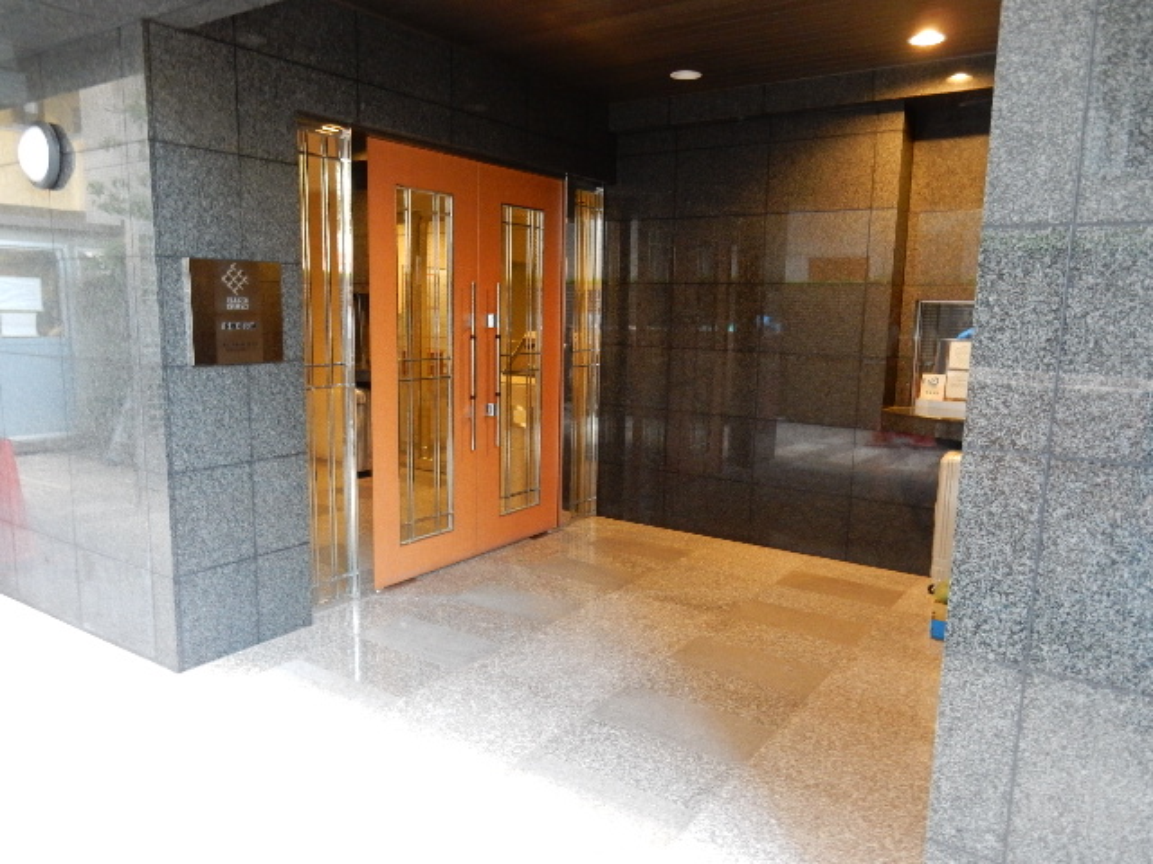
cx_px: 576
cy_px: 432
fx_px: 833
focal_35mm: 25
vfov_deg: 54.9
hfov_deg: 69.4
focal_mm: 4.5
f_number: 3.7
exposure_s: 1/8
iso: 450
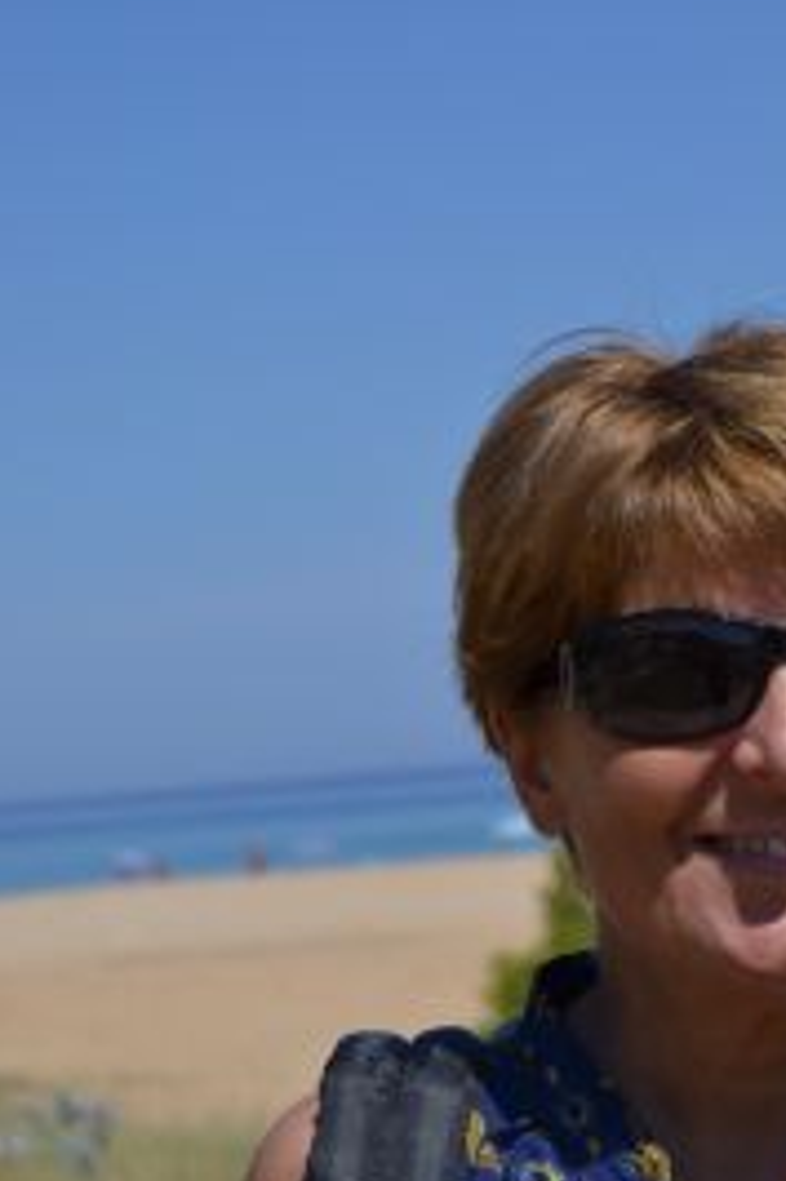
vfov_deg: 15.5
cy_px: 502
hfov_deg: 10.4
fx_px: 4328
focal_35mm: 132
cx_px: 577
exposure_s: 1/800
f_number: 5.6
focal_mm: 52
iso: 100
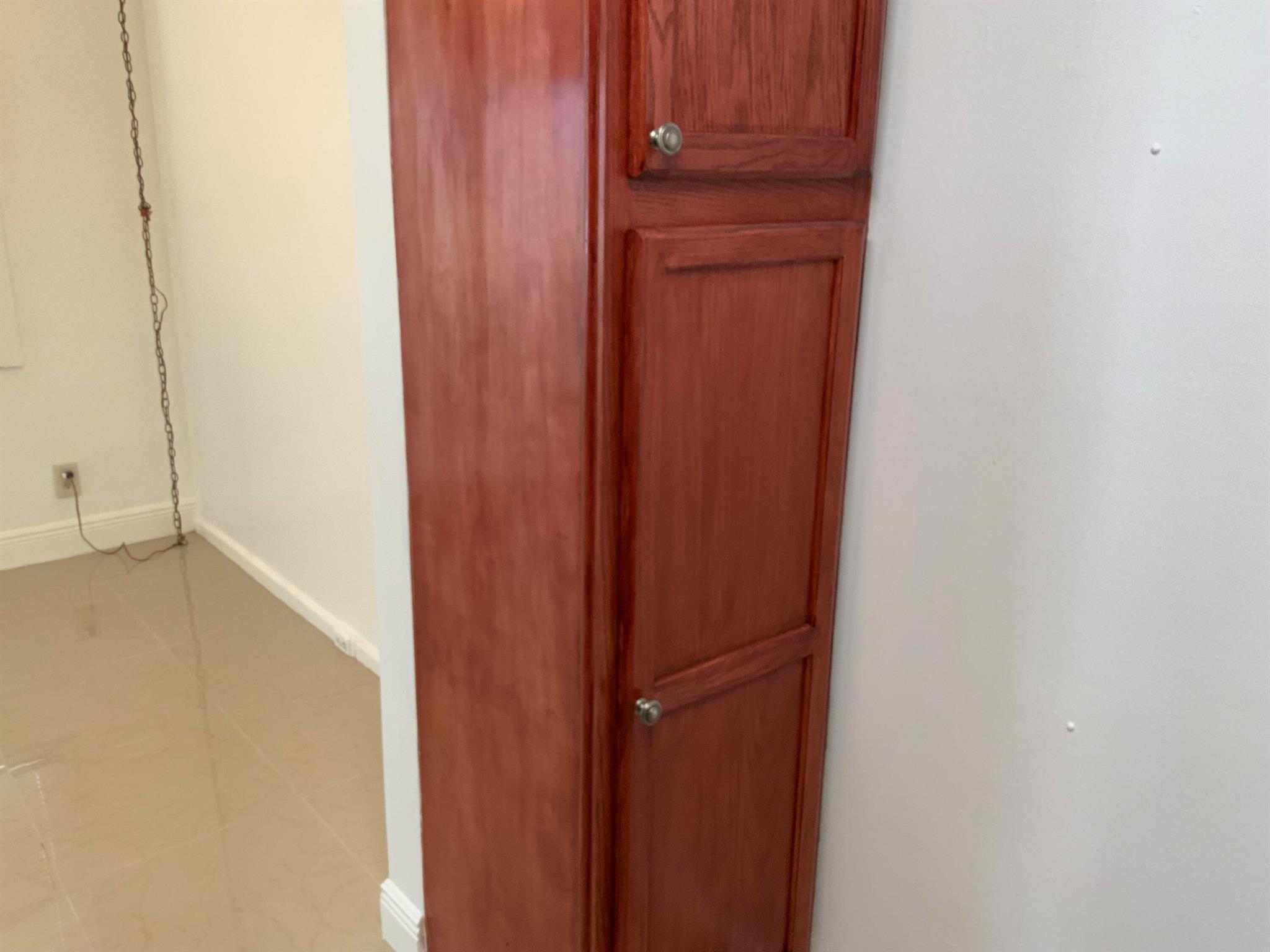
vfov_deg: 48.2
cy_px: 476
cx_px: 635
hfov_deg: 61.7
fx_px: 1064
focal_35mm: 29
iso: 64
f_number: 1.8
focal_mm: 3
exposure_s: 1/60
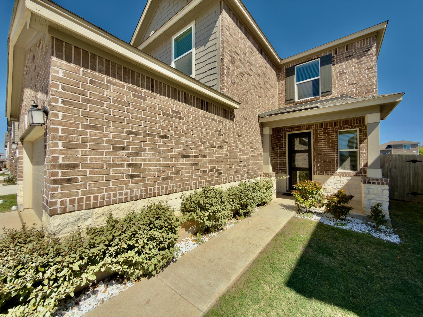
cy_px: 158
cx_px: 212
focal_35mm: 14
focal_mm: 2.22
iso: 16
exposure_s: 1/1117
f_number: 2.2
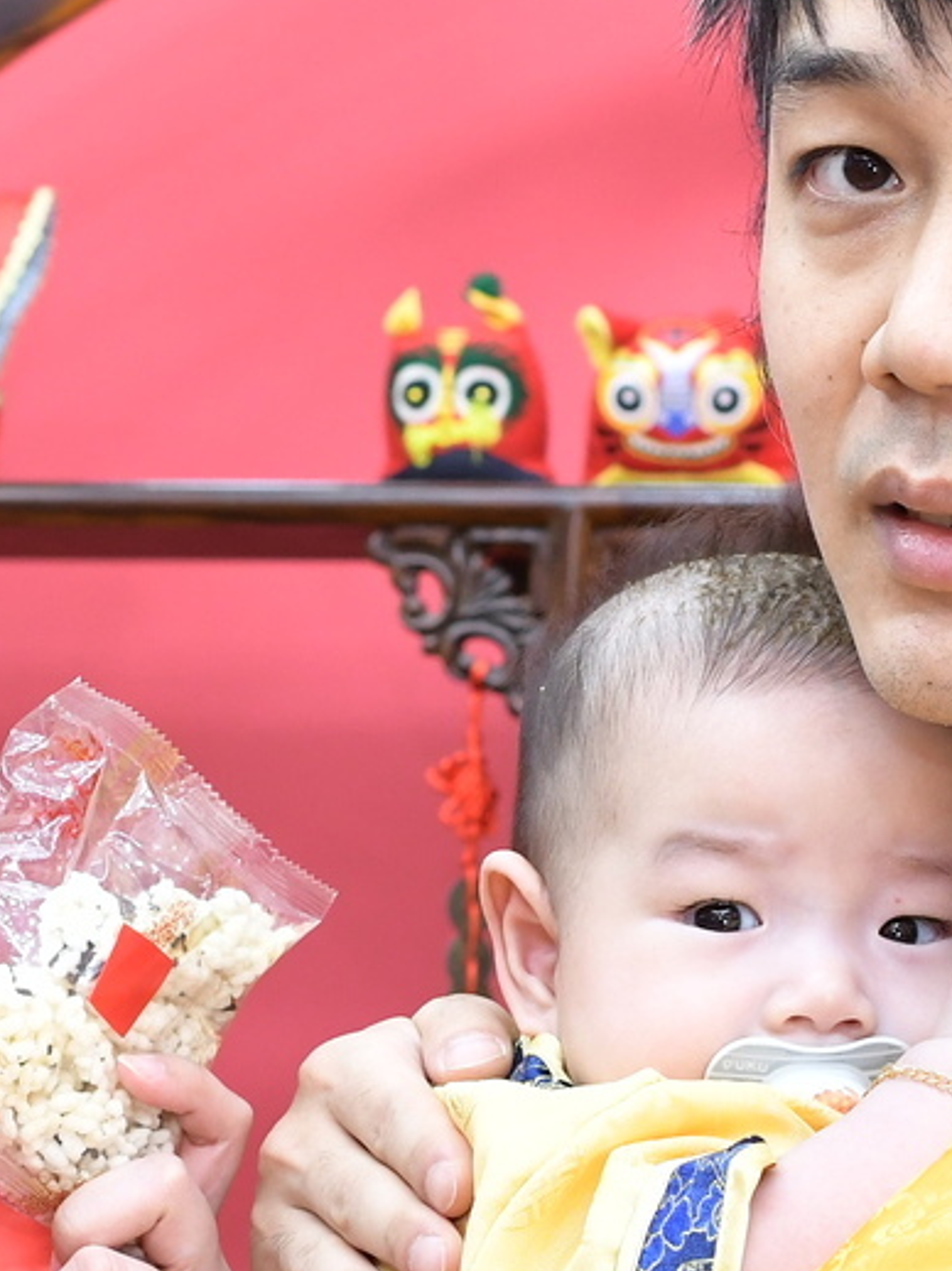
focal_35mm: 156
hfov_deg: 9.5
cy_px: 1082
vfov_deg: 12.6
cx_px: 515
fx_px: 5725
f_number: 4.5
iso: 1000
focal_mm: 35
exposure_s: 1/200
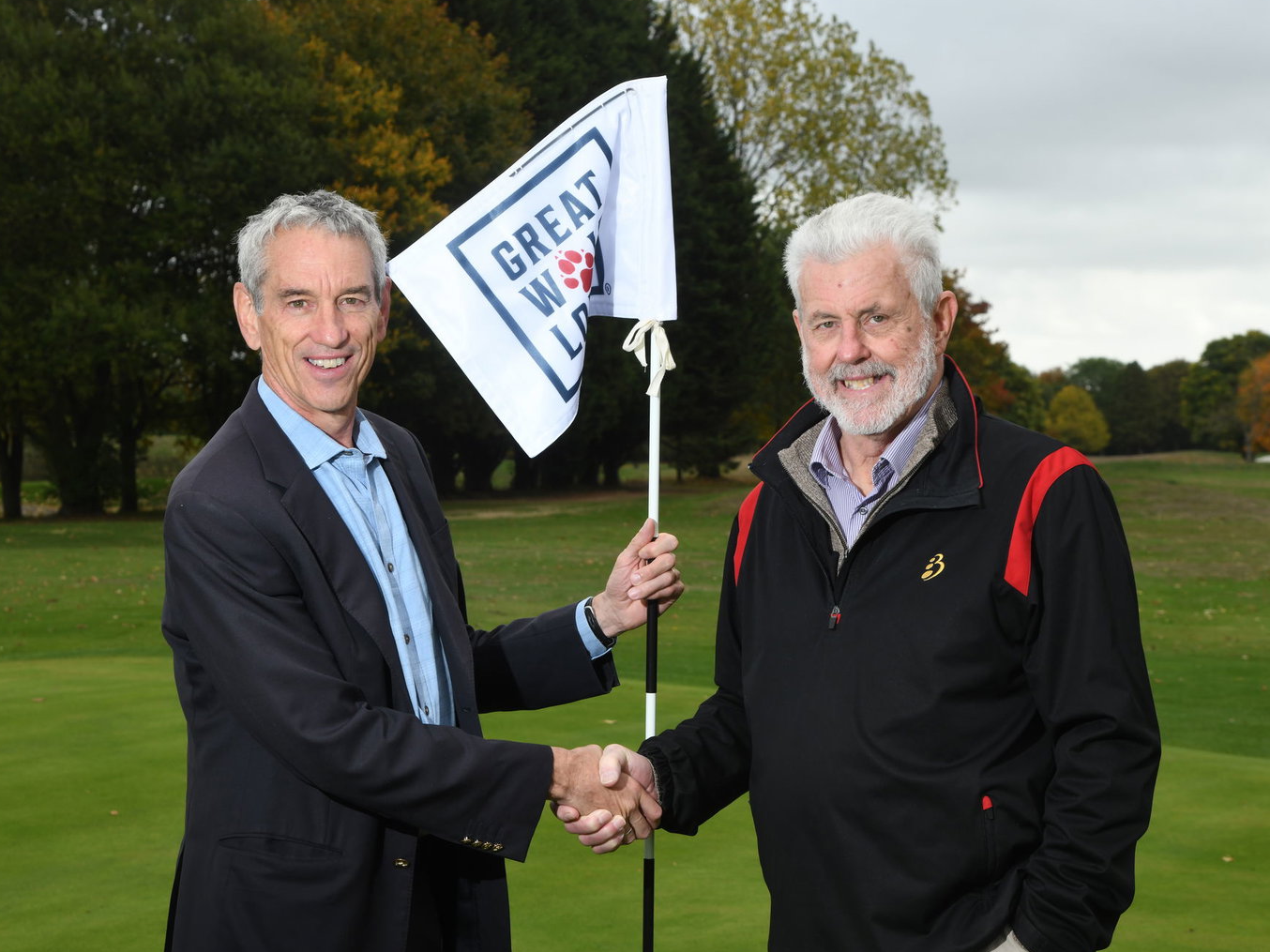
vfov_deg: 19.6
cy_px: 456
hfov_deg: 26.0
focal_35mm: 75
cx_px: 632
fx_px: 2751
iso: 400
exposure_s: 1/200
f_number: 7.1
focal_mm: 66
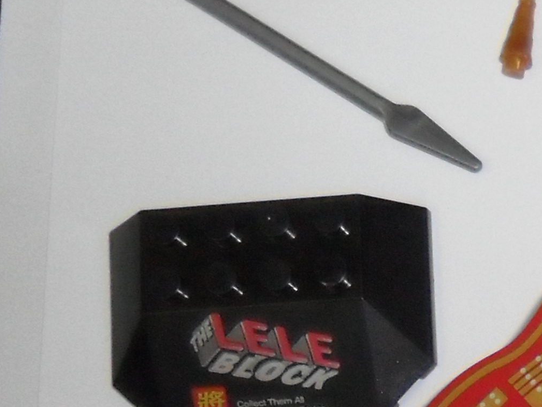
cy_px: 585
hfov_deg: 16.0
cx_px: 927
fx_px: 1676
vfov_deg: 13.2
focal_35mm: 107
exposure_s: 1/45
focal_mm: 4.9
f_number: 3.5
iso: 400
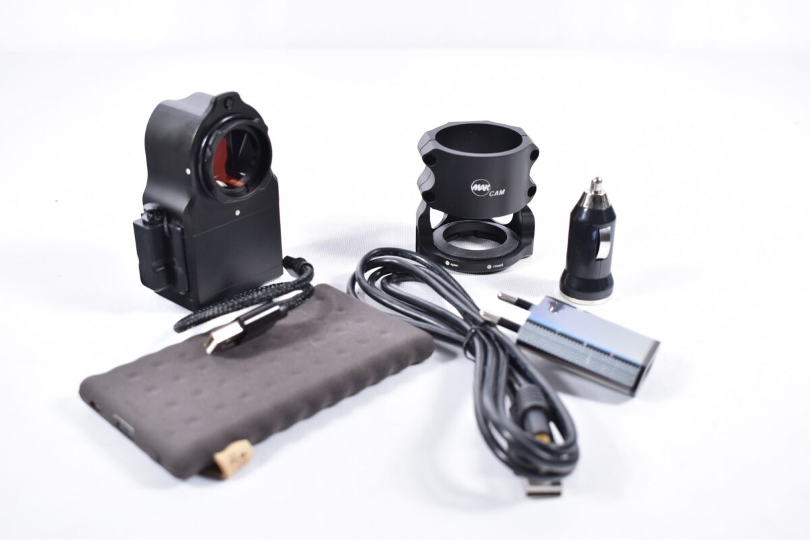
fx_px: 945
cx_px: 405
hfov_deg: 46.4
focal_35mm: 42
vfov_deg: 31.9
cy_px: 270
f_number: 5
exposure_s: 1/50
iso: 640
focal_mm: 28
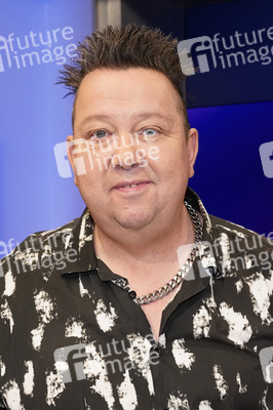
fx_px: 410
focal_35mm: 36
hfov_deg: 36.8
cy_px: 205
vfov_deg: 53.2
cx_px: 136
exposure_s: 1/125
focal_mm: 36
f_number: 5.6
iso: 2000
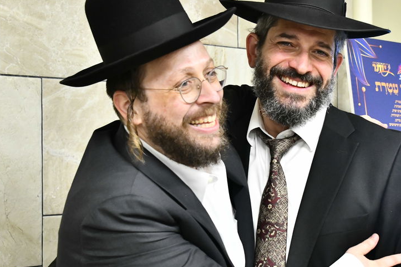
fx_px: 1036
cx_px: 284
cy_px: 137
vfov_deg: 14.7
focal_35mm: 93
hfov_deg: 21.8
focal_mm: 48
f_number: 5.6
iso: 2500
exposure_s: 1/200
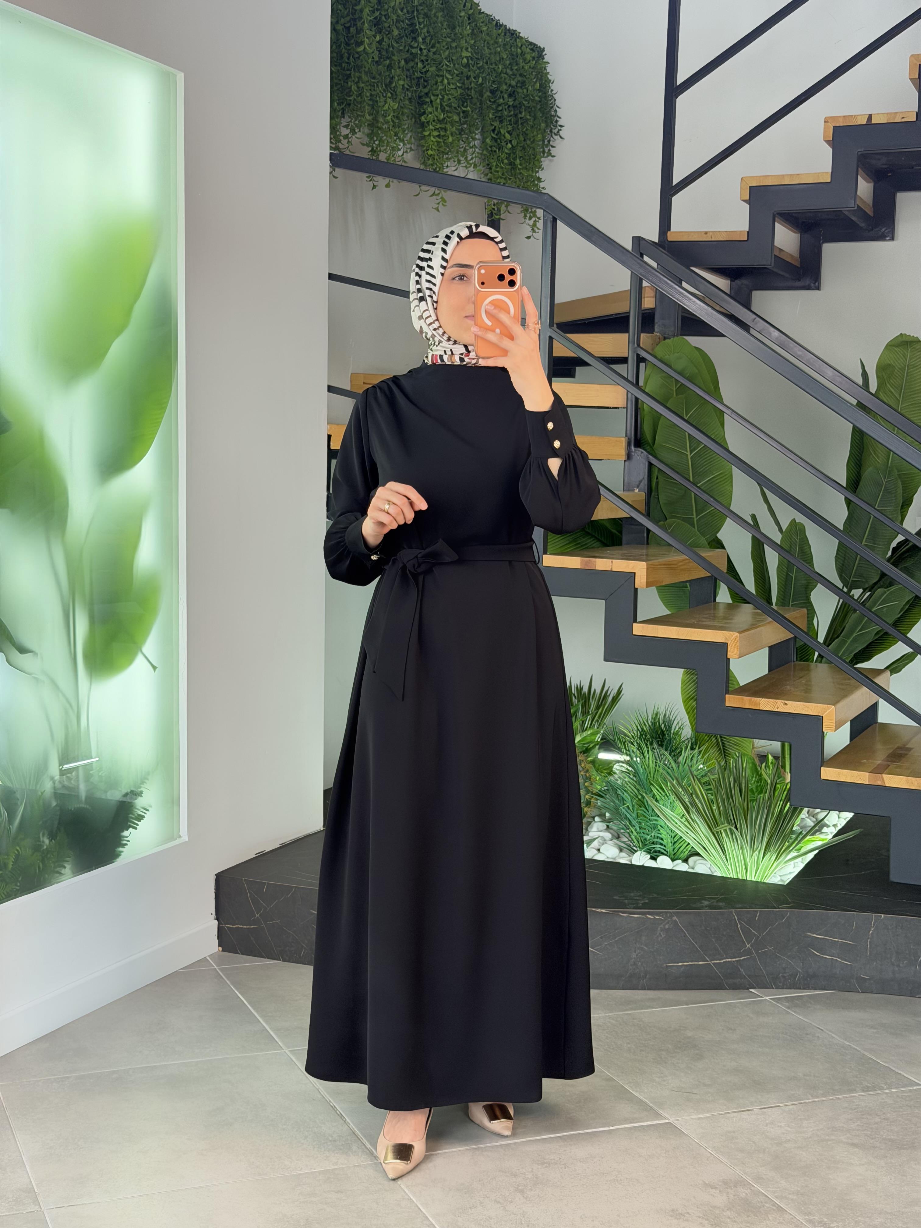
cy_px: 614
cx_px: 460
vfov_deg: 39.7
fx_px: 1703
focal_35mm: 48
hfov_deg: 30.3
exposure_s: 1/100
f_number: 1.78
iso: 64
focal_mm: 6.76
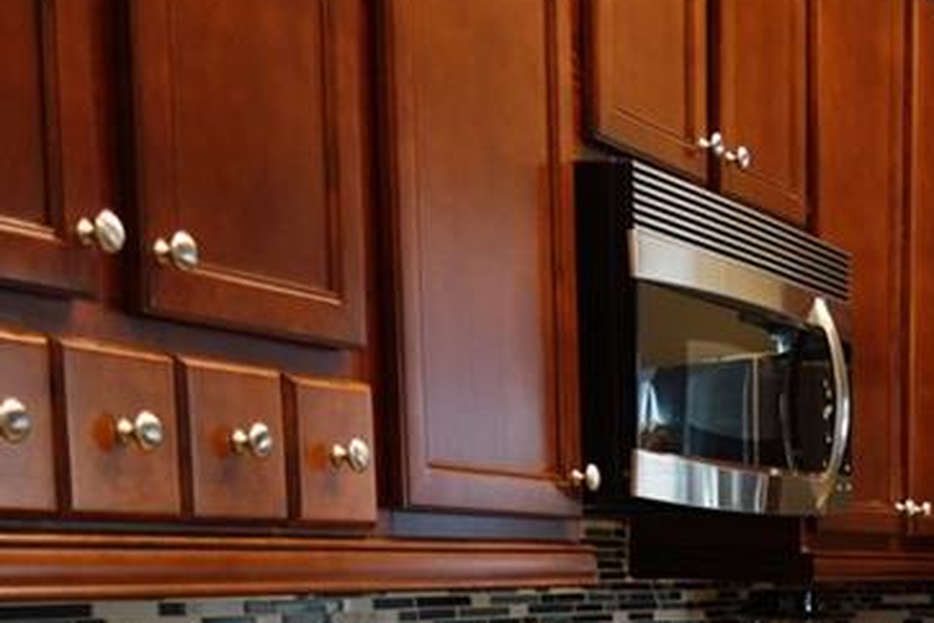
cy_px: 839
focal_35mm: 79
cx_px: 1132
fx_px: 2049
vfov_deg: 16.2
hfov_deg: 23.4
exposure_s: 1/30
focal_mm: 10.4
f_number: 1.8
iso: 400
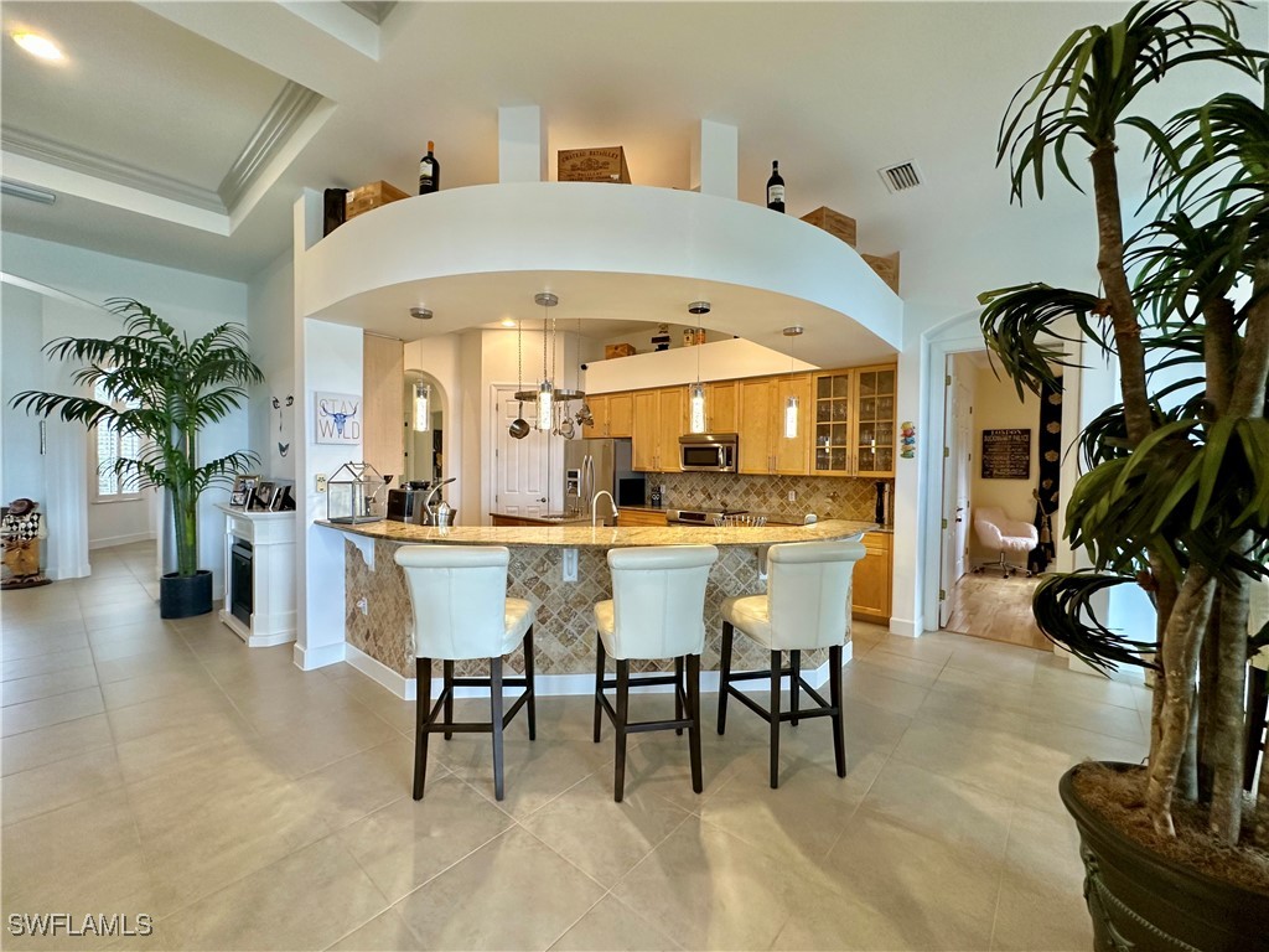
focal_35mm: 14
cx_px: 634
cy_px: 476
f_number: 2.2
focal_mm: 2.22
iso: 160
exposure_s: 1/60
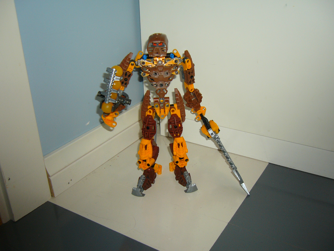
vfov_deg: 40.7
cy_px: 126
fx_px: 338
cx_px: 167
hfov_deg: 52.6
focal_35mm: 35
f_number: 2.8
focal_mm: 5.8
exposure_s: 1/60
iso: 100
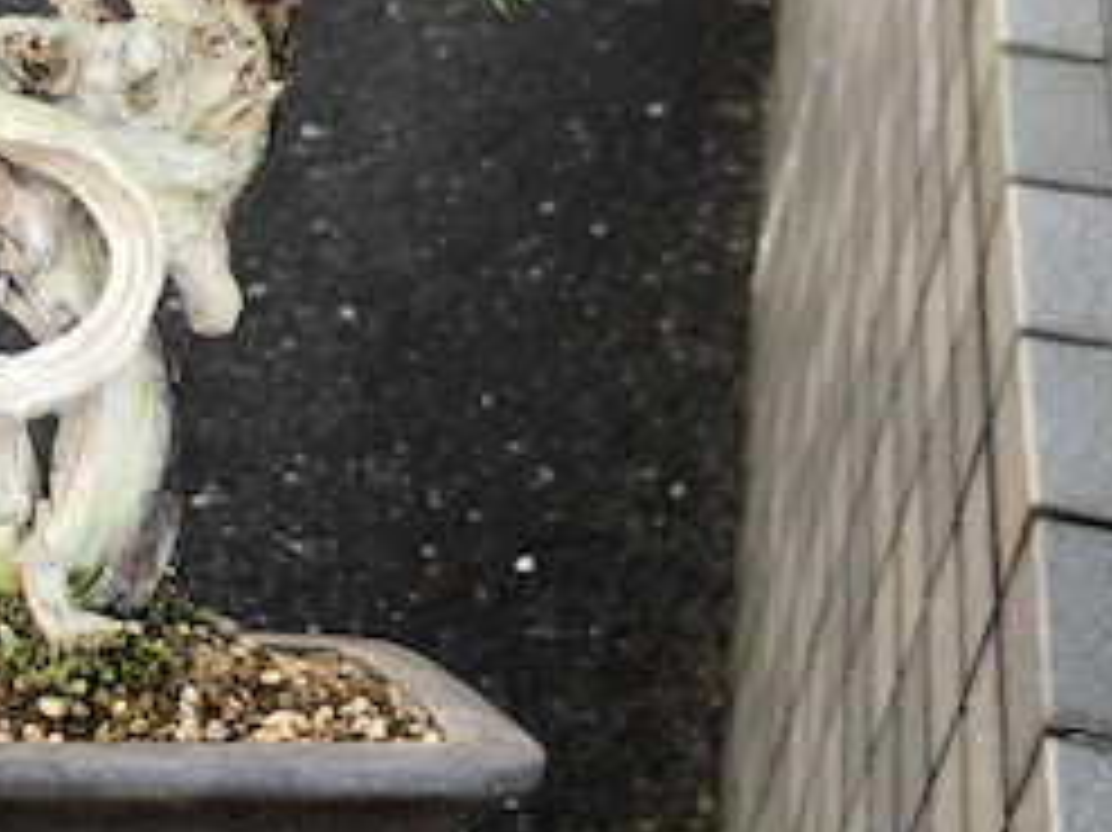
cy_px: 279
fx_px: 2183
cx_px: 32
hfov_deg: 27.2
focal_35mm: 68
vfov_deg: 21.5
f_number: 1.8
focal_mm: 3.99
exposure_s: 1/120
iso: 32
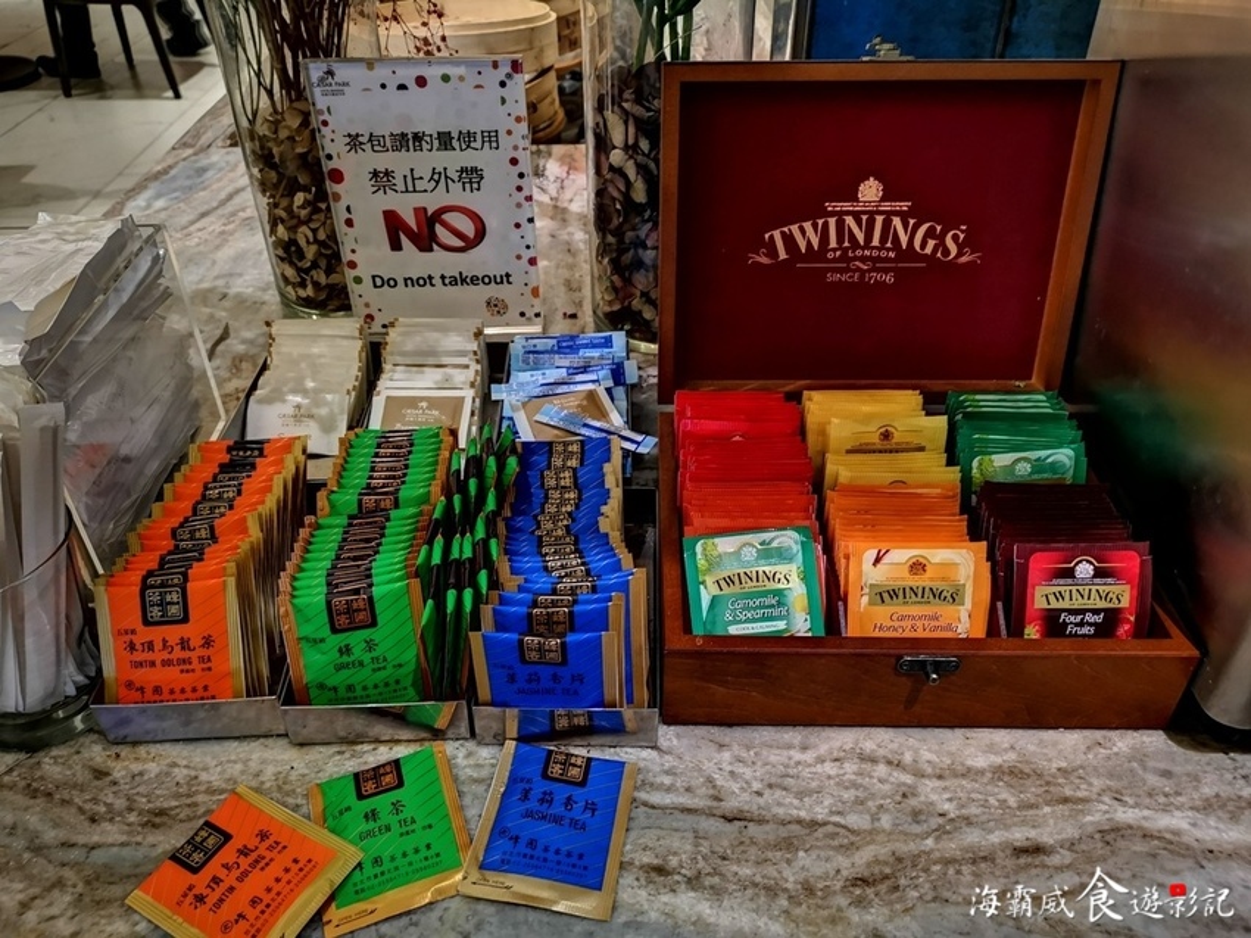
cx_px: 626
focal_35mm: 27
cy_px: 469
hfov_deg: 65.3
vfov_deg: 51.3
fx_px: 975
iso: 400
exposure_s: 4
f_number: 1.8
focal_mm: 5.58
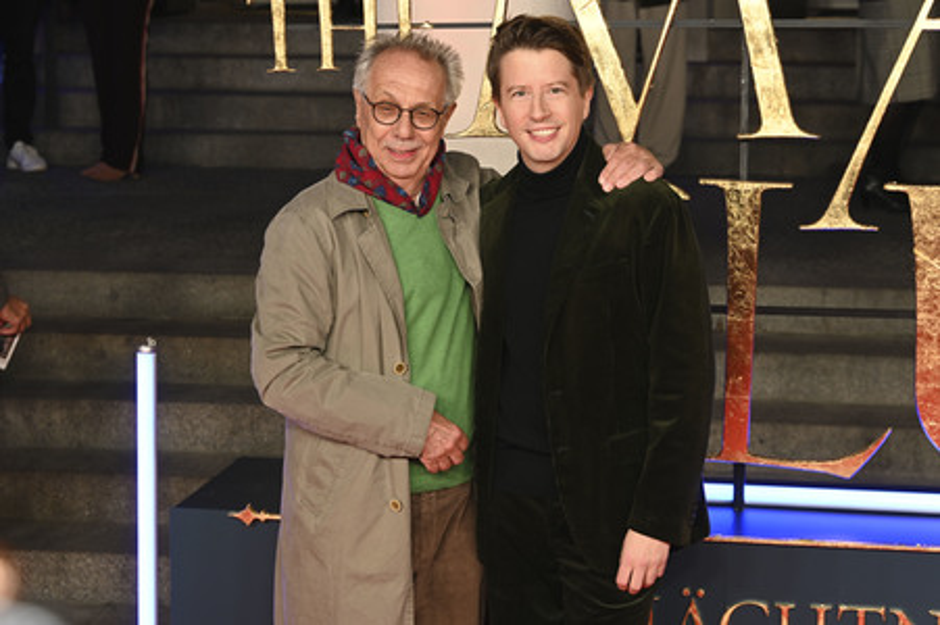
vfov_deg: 18.2
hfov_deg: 27.0
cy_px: 312
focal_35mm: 75
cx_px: 470
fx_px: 1957
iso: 640
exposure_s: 1/125
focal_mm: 75
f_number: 5.6
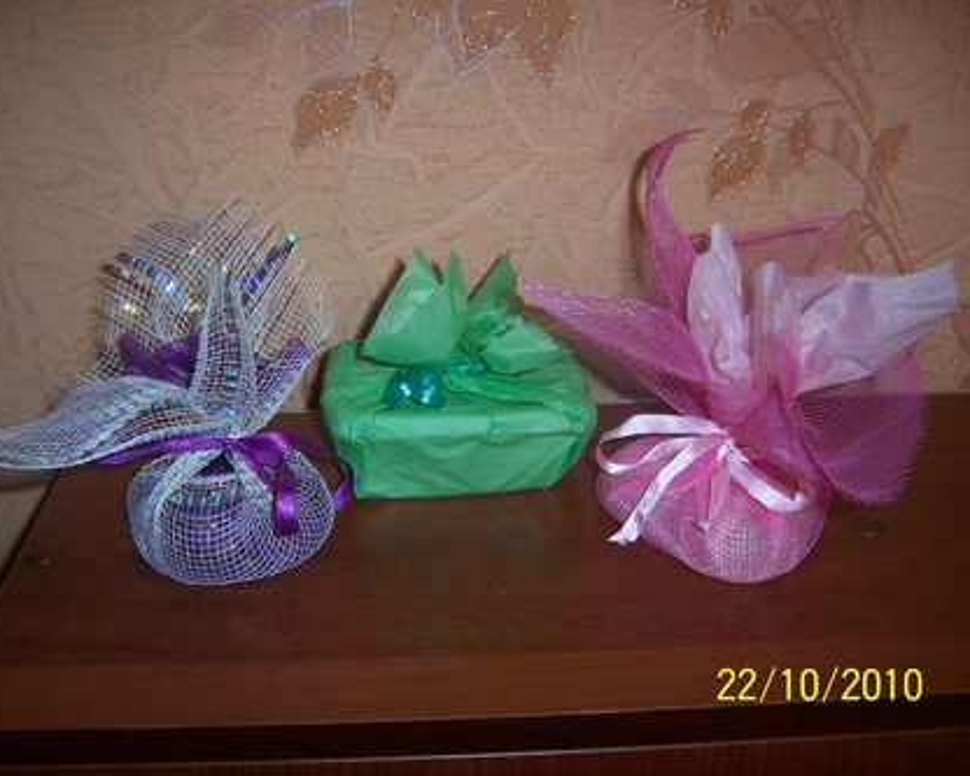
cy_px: 391
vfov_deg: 39.2
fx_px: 1091
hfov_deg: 47.9
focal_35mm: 38
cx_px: 452
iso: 100
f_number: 2.8
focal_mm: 6
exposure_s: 1/60
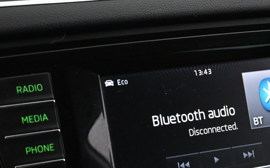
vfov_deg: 12.1
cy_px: 124
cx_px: 188
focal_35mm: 108
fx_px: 791
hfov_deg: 19.3
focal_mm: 31.5
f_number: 5
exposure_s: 1/60
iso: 5000
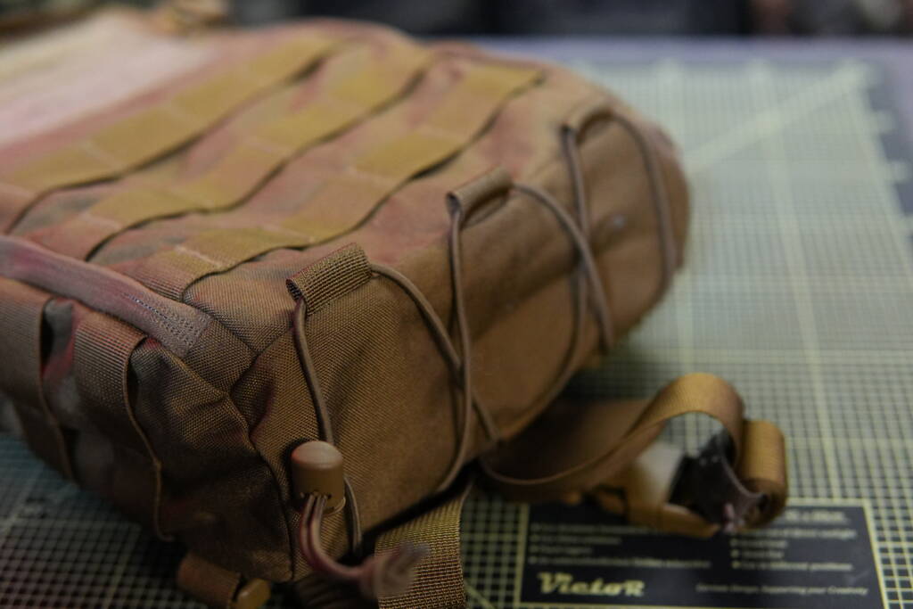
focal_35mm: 45
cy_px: 304
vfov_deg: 29.9
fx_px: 1141
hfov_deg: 43.6
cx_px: 456
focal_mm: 30
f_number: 2
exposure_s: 1/160
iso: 3200
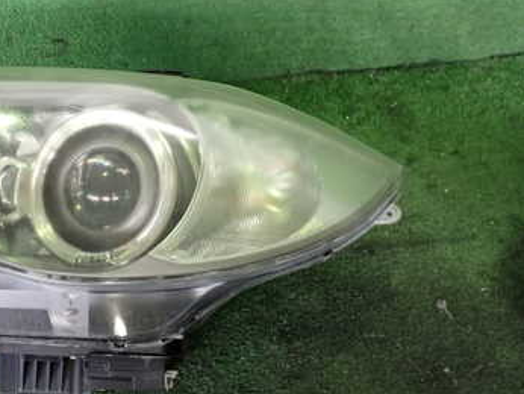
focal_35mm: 52
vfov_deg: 28.0
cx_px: 76
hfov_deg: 35.1
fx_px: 788
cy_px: 167
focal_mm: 5.4
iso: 200
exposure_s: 1/30
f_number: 2.3
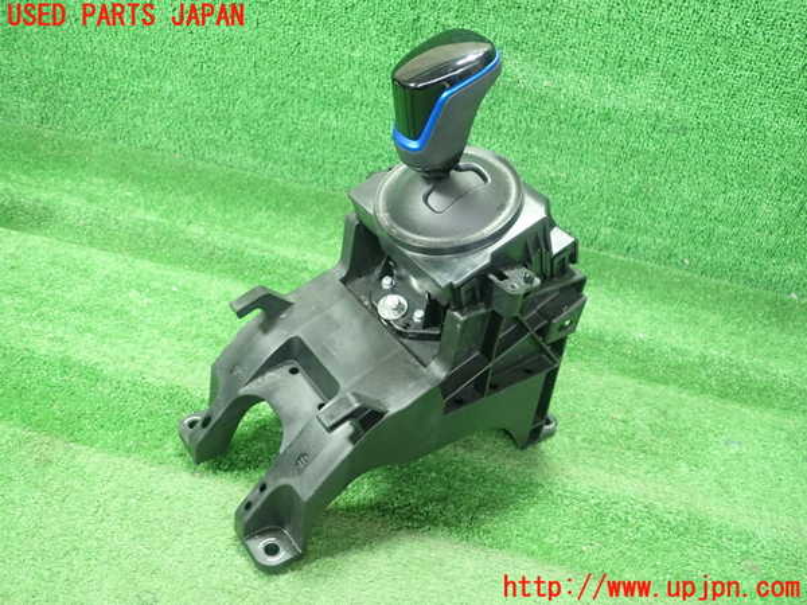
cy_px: 302
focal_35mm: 30
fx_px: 699
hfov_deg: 60.0
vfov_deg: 46.8
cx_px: 404
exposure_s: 1/100
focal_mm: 5.5
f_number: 2.3
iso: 800
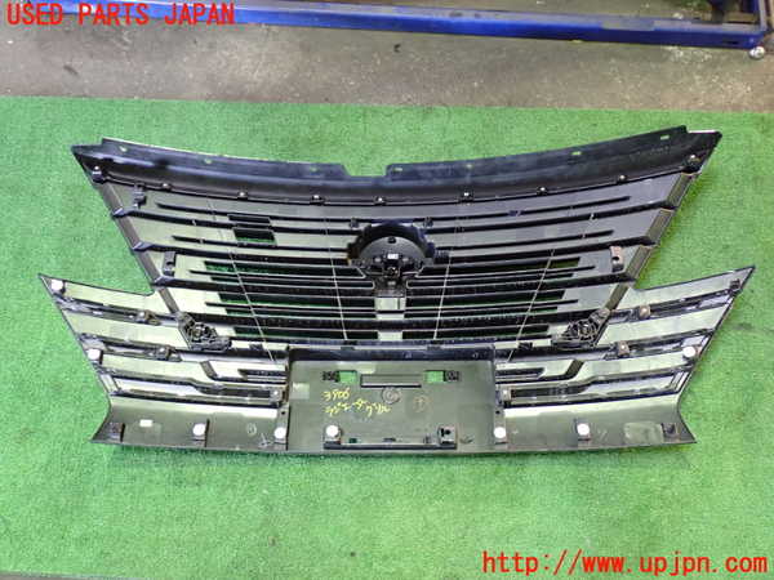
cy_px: 290
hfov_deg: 51.4
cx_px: 387
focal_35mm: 36
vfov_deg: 39.7
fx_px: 805
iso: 800
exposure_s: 1/30
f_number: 2.5
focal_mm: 6.37
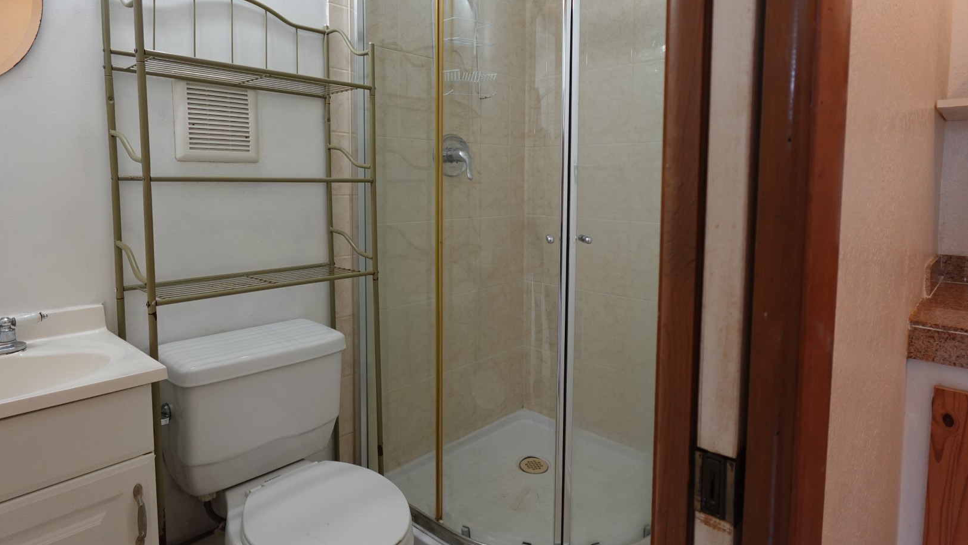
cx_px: 484
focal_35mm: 21
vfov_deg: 53.3
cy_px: 222
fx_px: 539
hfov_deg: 83.8
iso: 200
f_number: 2
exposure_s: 1/80
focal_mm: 7.6
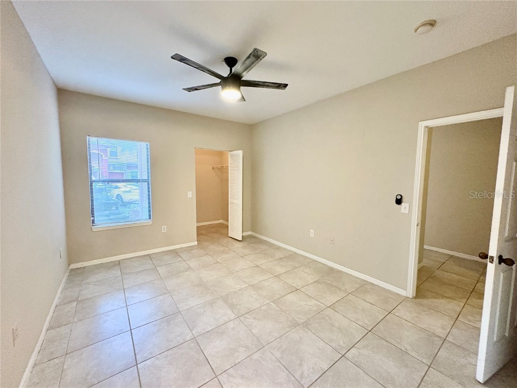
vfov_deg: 85.7
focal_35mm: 14
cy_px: 194
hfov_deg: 102.1
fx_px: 209
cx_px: 258
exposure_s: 1/60
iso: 640
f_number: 2.2
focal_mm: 2.22
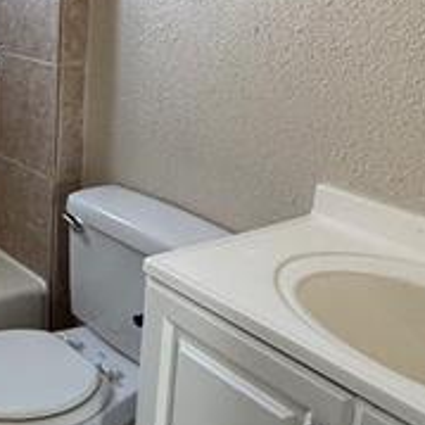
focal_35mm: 53
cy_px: 81
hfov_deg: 28.5
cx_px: -70
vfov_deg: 31.3
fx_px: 736
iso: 500
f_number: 2.2
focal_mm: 2.22
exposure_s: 1/60
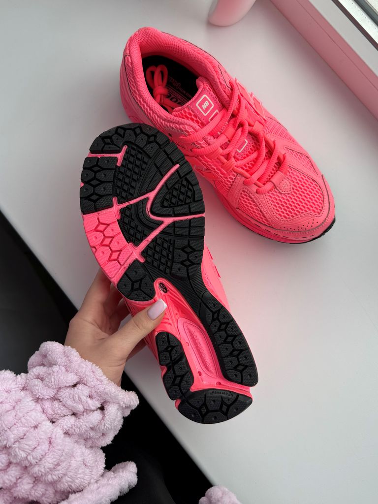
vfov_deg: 71.6
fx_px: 349
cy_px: 252
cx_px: 189
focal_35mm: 24
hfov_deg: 56.8
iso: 64
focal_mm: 6.76
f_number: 1.78
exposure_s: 1/206
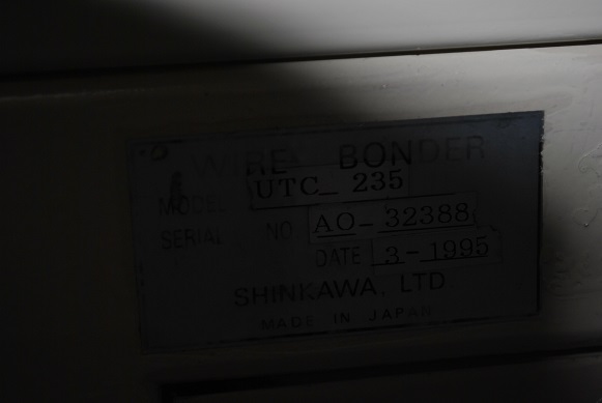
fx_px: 1381
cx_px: 301
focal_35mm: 82
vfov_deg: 16.6
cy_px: 202
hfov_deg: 24.6
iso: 100
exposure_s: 1/125
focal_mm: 55
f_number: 5.6
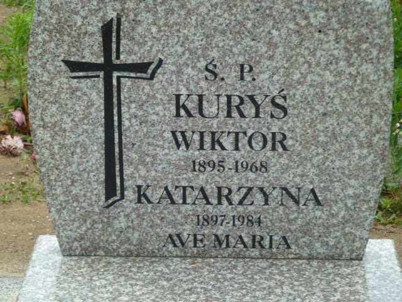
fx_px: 1289
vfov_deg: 13.3
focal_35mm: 111
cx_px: 201
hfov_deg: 17.7
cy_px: 151
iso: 80
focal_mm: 18.2
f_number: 4.4
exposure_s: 1/50
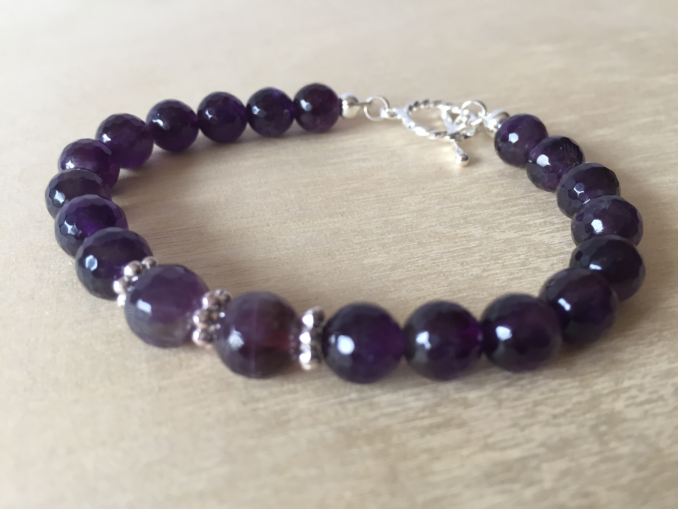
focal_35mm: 29
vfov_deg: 48.2
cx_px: 339
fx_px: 568
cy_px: 254
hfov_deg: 61.7
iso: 80
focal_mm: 4.15
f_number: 2.2
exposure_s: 1/30
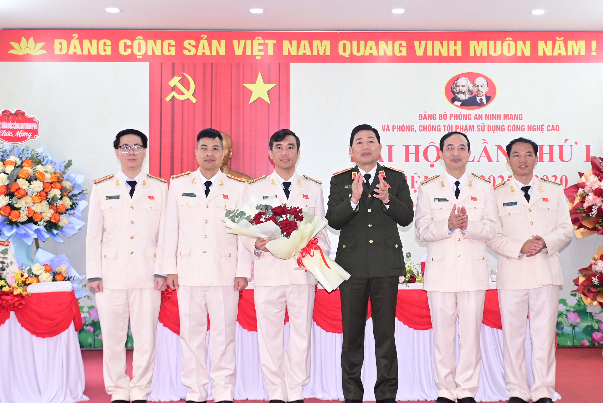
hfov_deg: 42.7
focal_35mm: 46
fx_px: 771
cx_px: 332
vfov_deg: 29.3
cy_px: 231
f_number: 4
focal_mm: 27
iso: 1250
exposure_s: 1/200
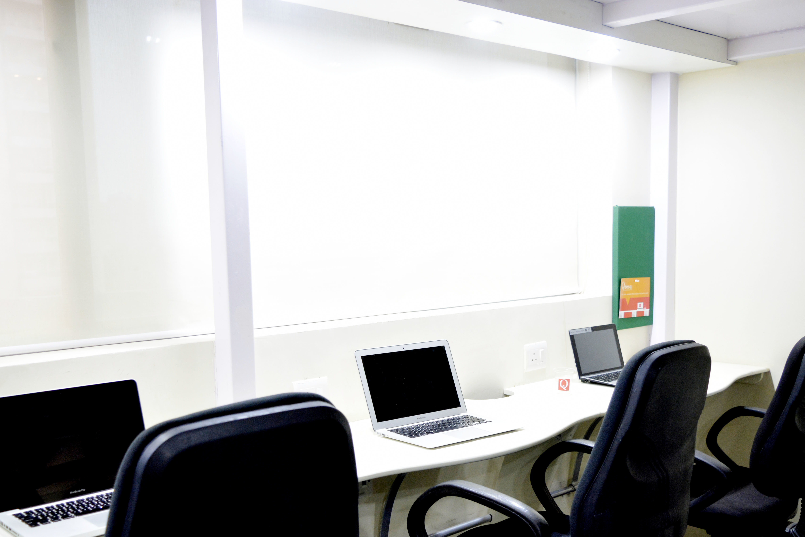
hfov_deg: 50.7
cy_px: 337
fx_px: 850
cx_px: 417
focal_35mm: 38
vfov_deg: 34.9
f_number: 3.8
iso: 1000
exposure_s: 1/20
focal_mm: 20
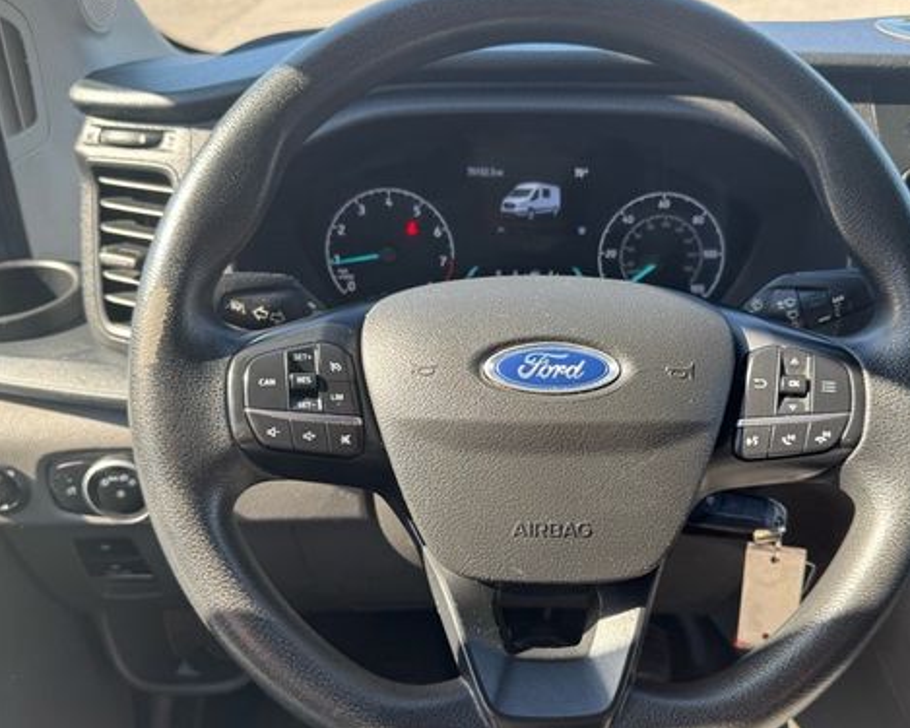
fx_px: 862
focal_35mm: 32
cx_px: 520
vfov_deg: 45.7
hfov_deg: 55.5
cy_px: 390
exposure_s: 1/175
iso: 64
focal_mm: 6.76
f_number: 1.78
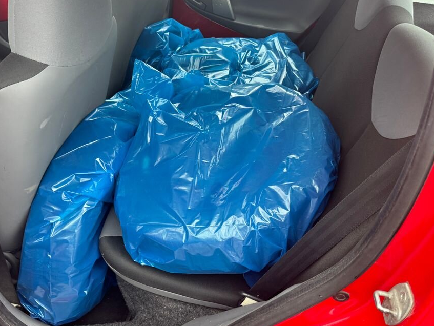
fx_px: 364
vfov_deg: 48.3
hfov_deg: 61.6
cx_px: 211
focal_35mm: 29
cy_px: 169
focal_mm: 6.76
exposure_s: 1/86
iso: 200
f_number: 1.78
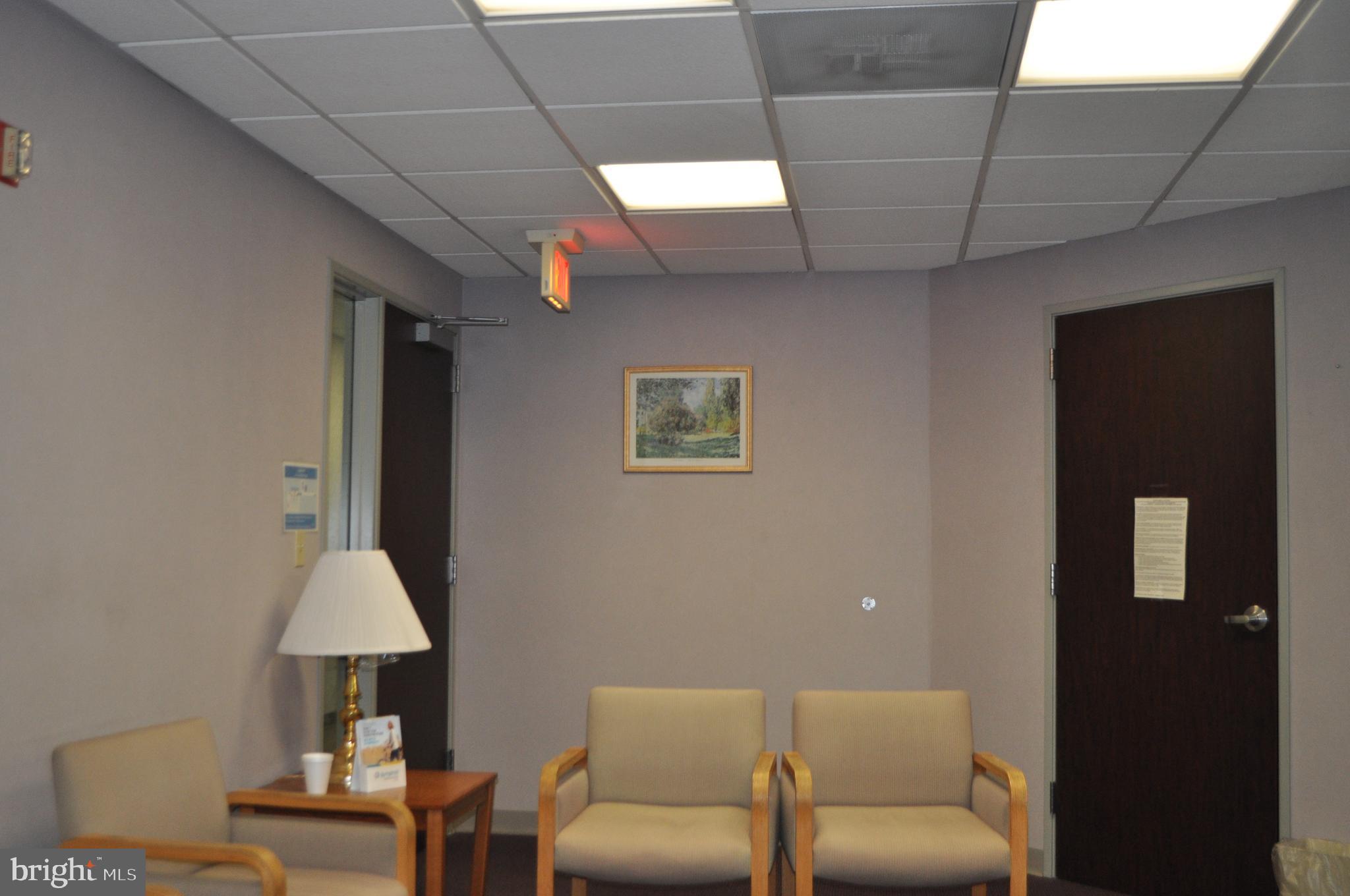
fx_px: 1461
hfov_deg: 49.6
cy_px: 448
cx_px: 675
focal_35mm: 39
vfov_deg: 34.1
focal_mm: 26
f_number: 4.2
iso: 720
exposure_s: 1/125
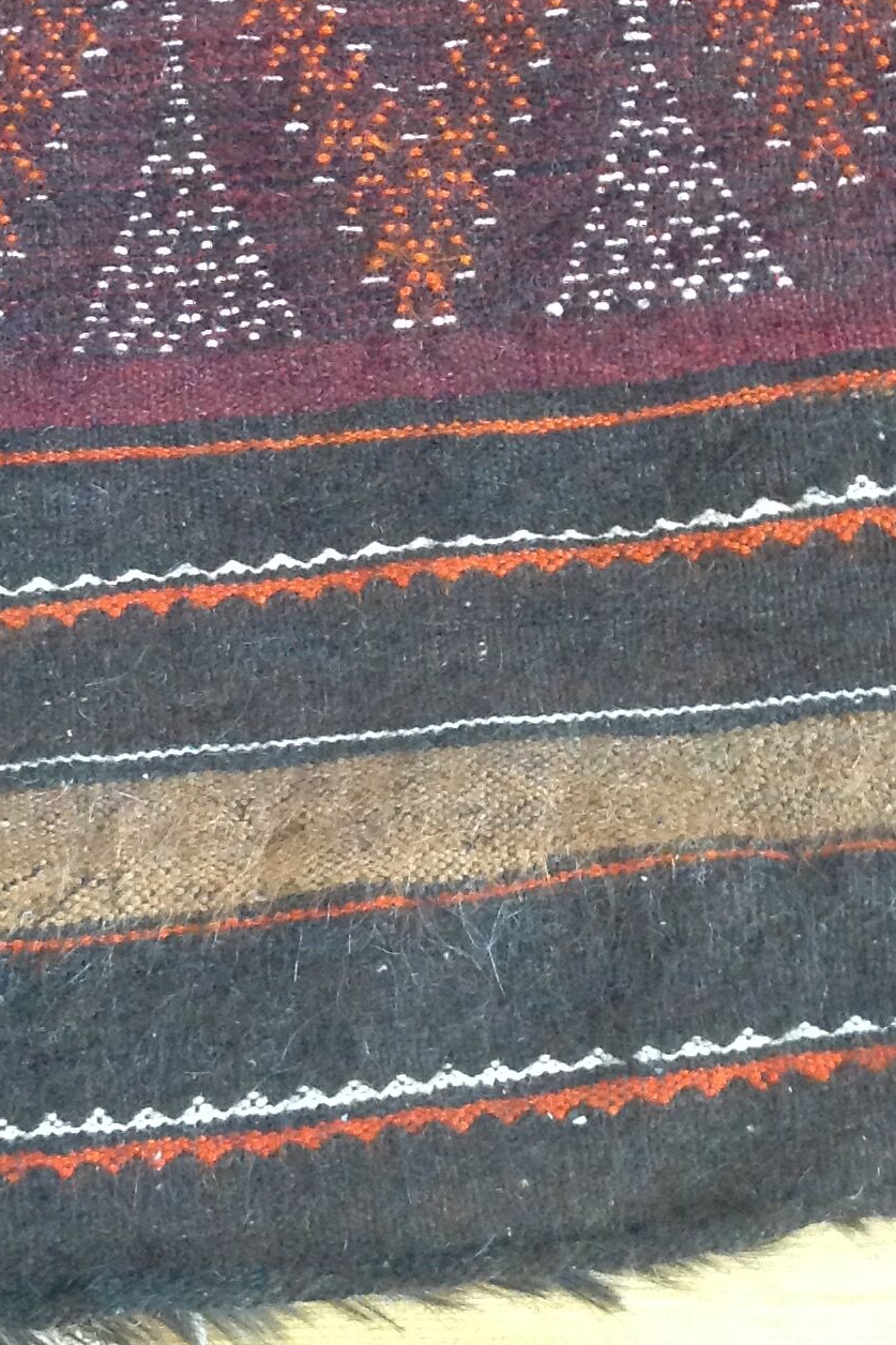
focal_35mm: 75
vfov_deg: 25.9
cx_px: 174
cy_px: 74
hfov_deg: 18.0
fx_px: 2801
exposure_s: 1/15
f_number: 2.4
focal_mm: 4.28
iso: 400
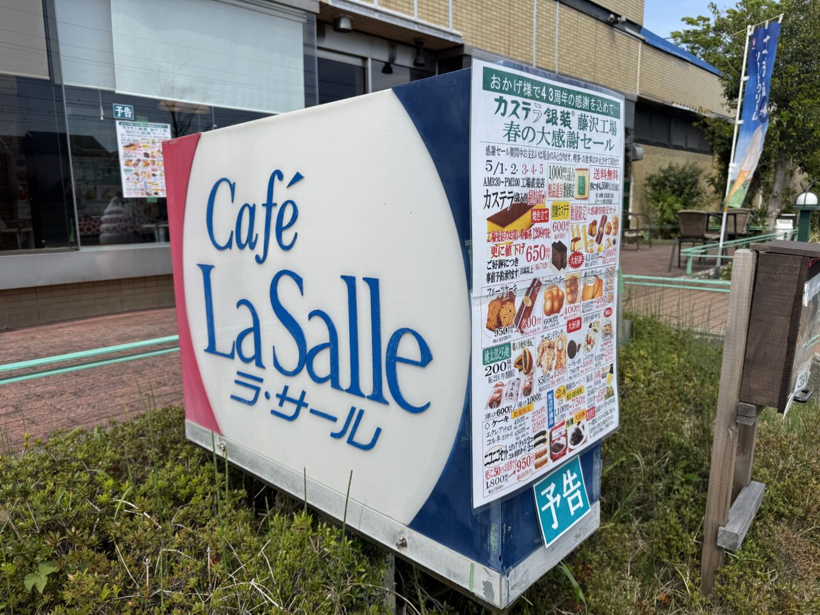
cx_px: 410
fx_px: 569
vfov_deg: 56.8
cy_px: 308
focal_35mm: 24
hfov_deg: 71.6
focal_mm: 6.76
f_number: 1.78
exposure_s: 1/3802
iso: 80
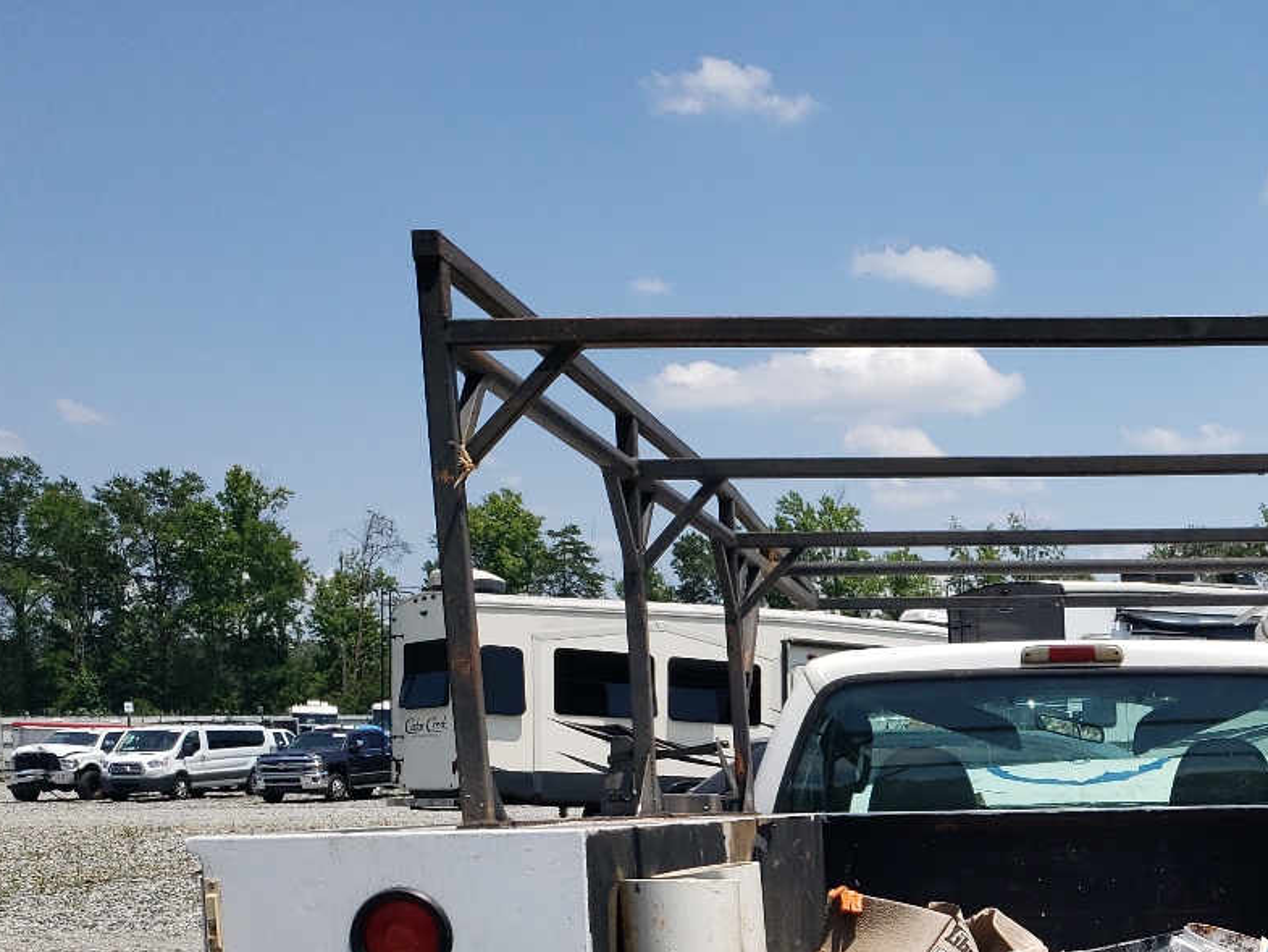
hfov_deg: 34.2
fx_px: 1942
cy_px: 942
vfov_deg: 26.2
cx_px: 1142
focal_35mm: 53
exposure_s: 1/5000
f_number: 1.5
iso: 50
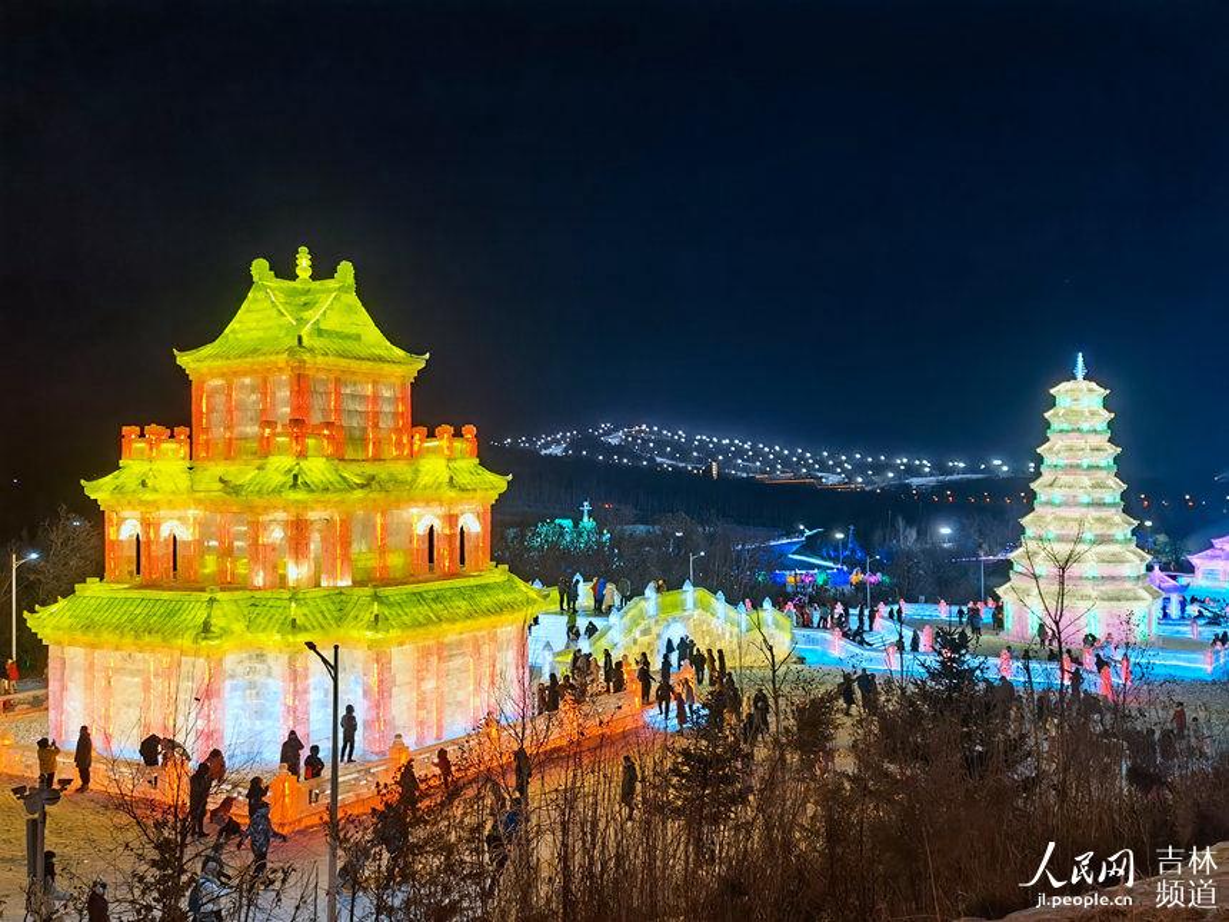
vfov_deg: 40.7
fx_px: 1243
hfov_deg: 52.6
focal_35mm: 35
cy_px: 461
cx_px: 614
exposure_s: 1/100
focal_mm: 6.67
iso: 80
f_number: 1.9
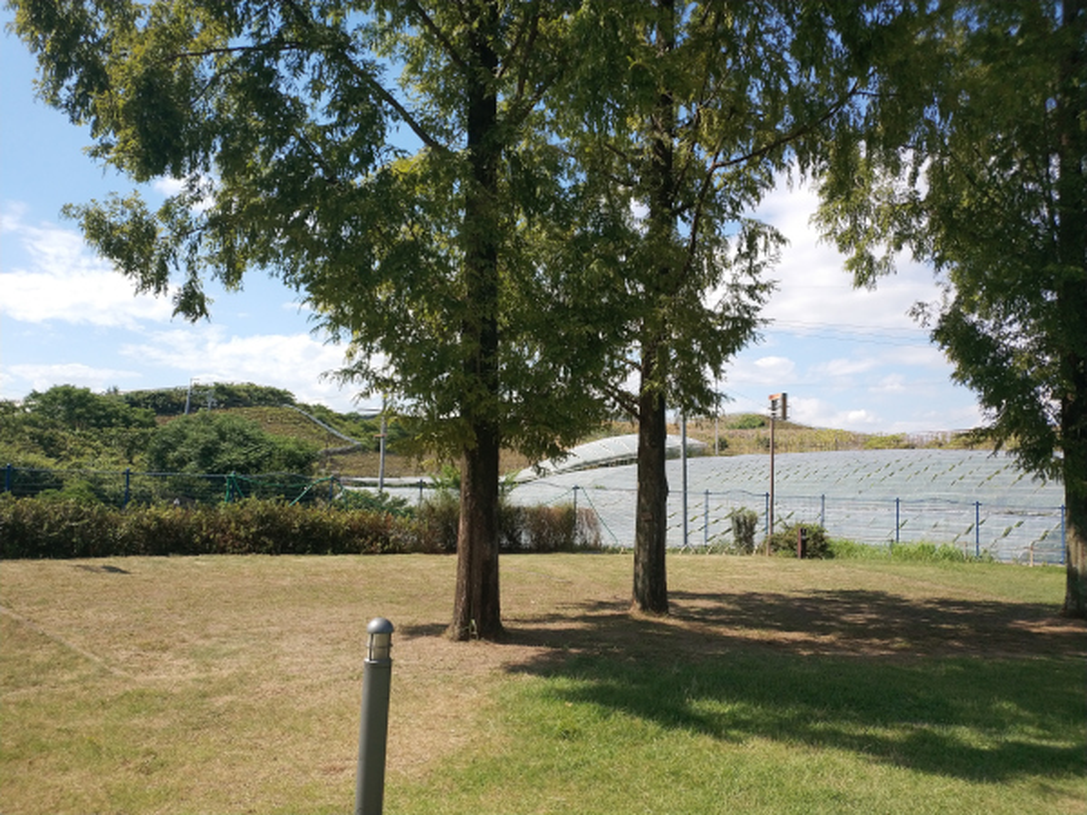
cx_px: 544
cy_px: 408
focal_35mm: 32
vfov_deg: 44.2
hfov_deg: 56.8
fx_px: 1005
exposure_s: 1/1138
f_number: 2
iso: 100
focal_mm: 4.5
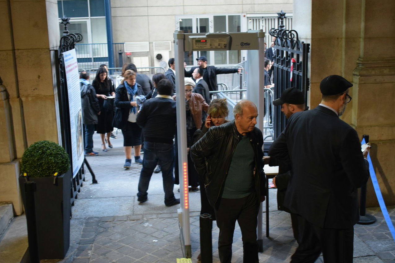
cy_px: 140
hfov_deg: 44.0
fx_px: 489
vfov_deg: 30.1
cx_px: 207
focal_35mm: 45
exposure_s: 1/60
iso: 1600
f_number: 4
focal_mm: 27
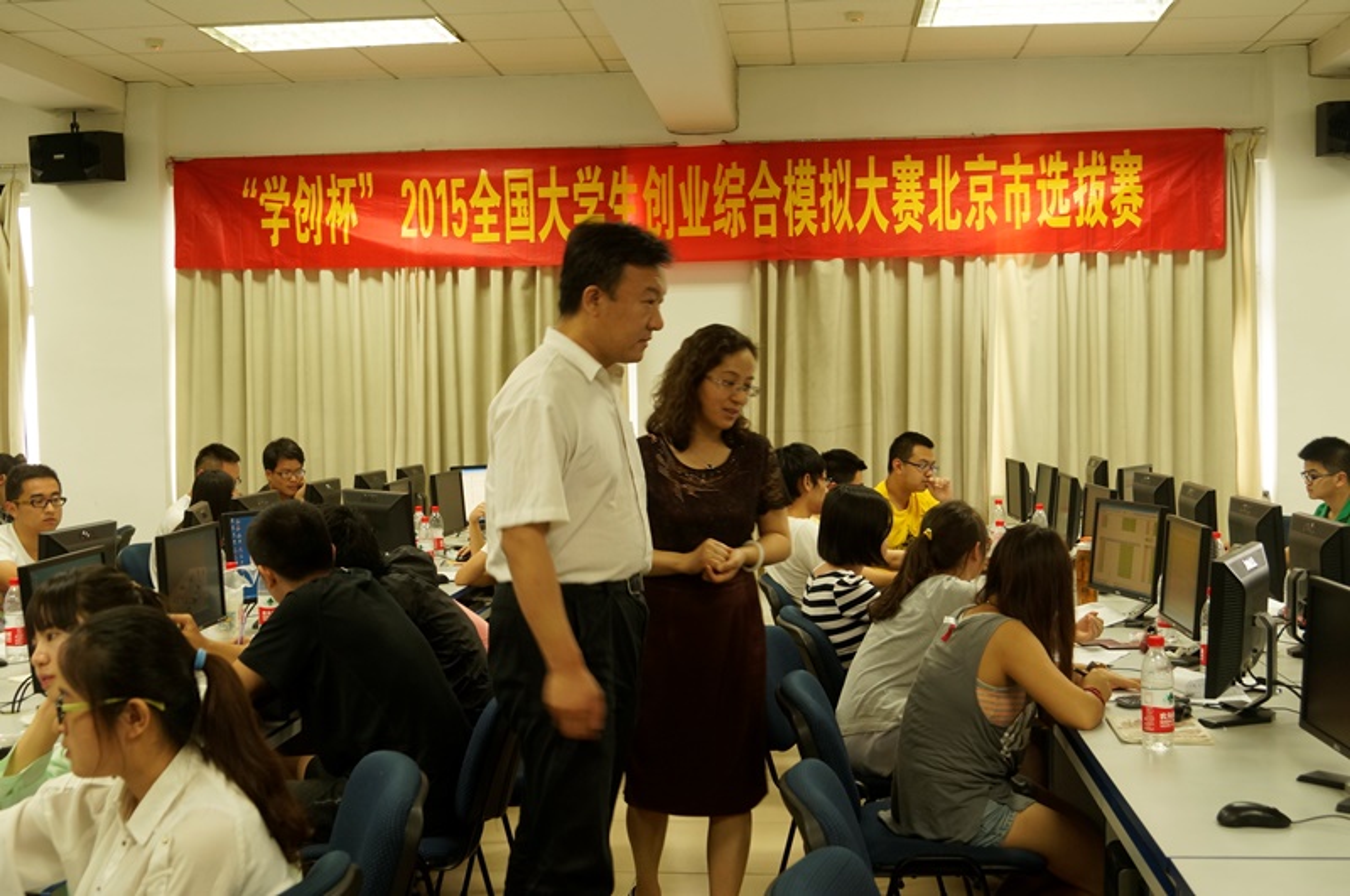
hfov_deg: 46.5
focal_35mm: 42
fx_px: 1573
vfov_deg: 31.8
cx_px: 675
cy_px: 448
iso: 400
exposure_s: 1/20
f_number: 4.5
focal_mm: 28
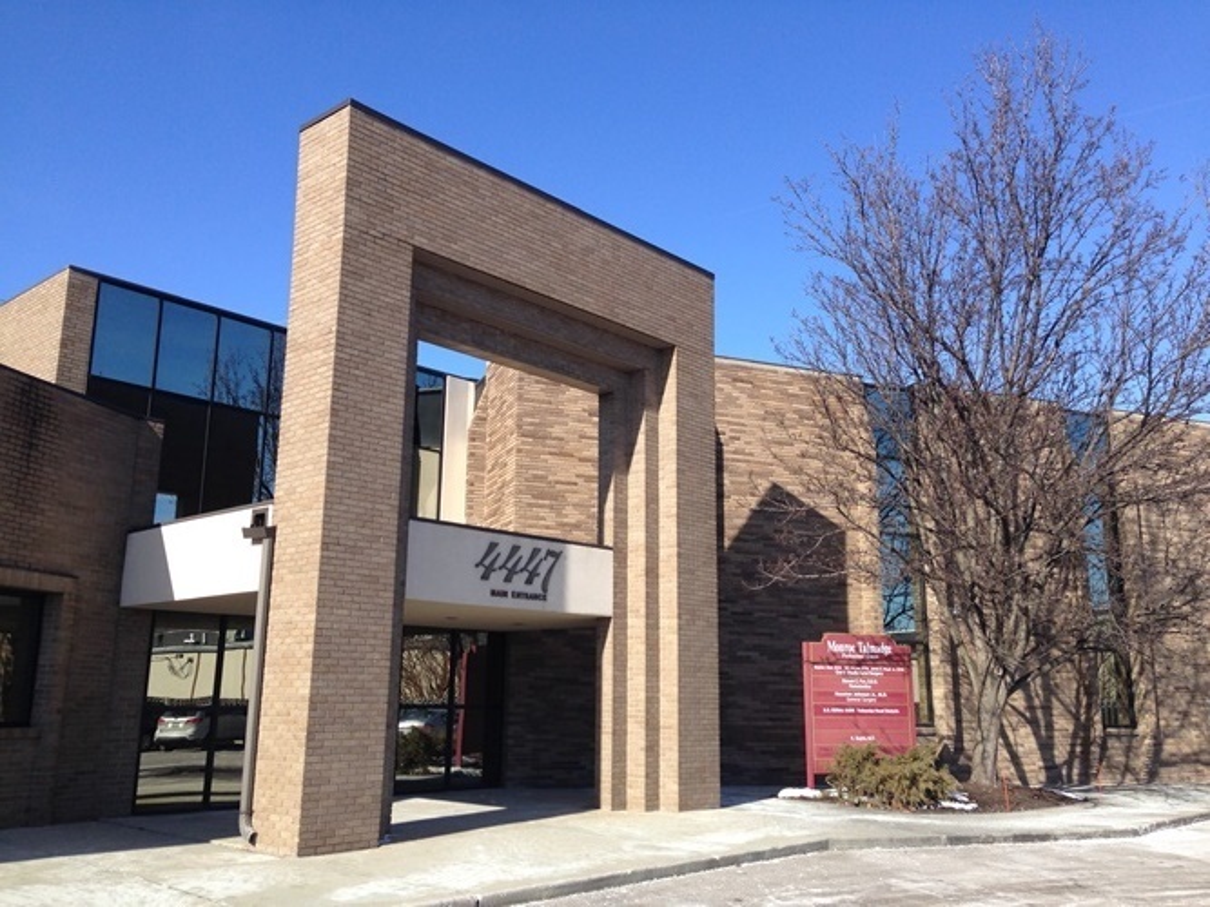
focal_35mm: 33
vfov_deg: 42.9
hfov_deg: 55.4
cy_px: 454
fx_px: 1153
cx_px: 605
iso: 50
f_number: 2.4
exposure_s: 1/1205
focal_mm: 4.12
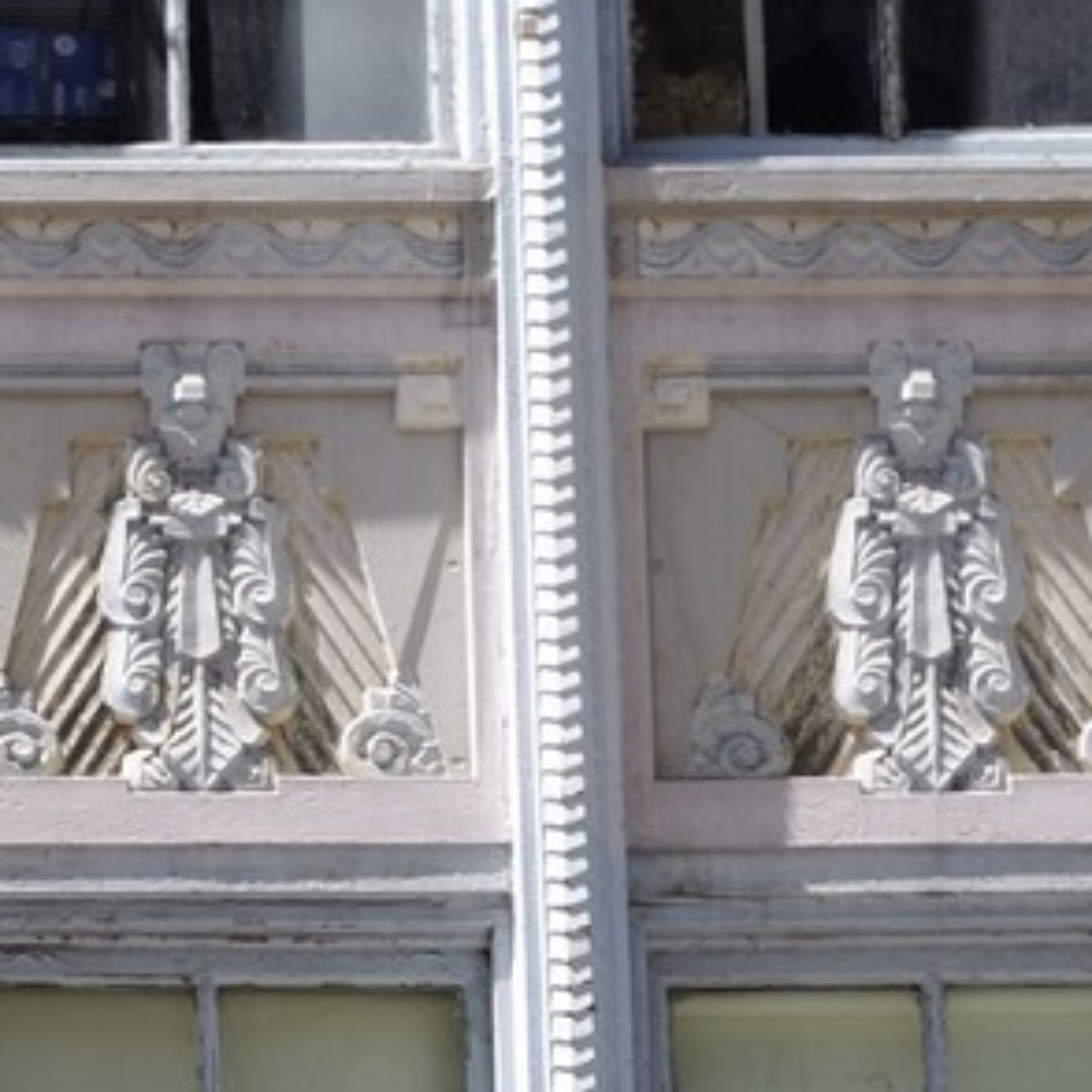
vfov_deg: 5.5
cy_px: 2838
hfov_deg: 5.7
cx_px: -817
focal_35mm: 305
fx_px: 10886
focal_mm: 66
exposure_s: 1/320
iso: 200
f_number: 5
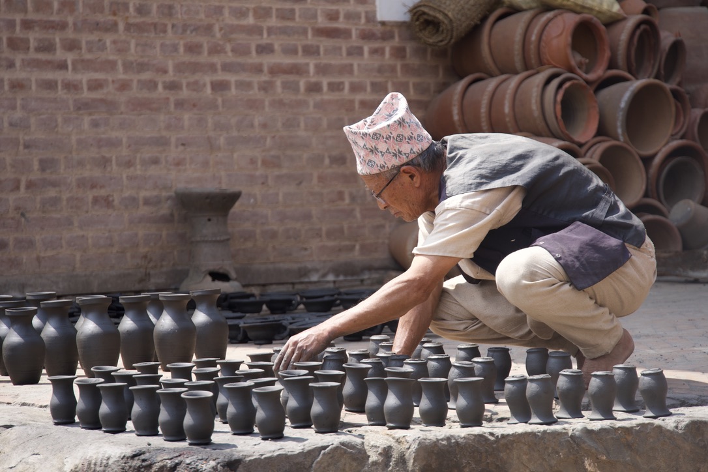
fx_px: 2861
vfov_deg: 9.4
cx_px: 354
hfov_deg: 14.1
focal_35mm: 146
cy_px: 236
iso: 100
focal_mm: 97
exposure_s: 1/160
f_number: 5.6
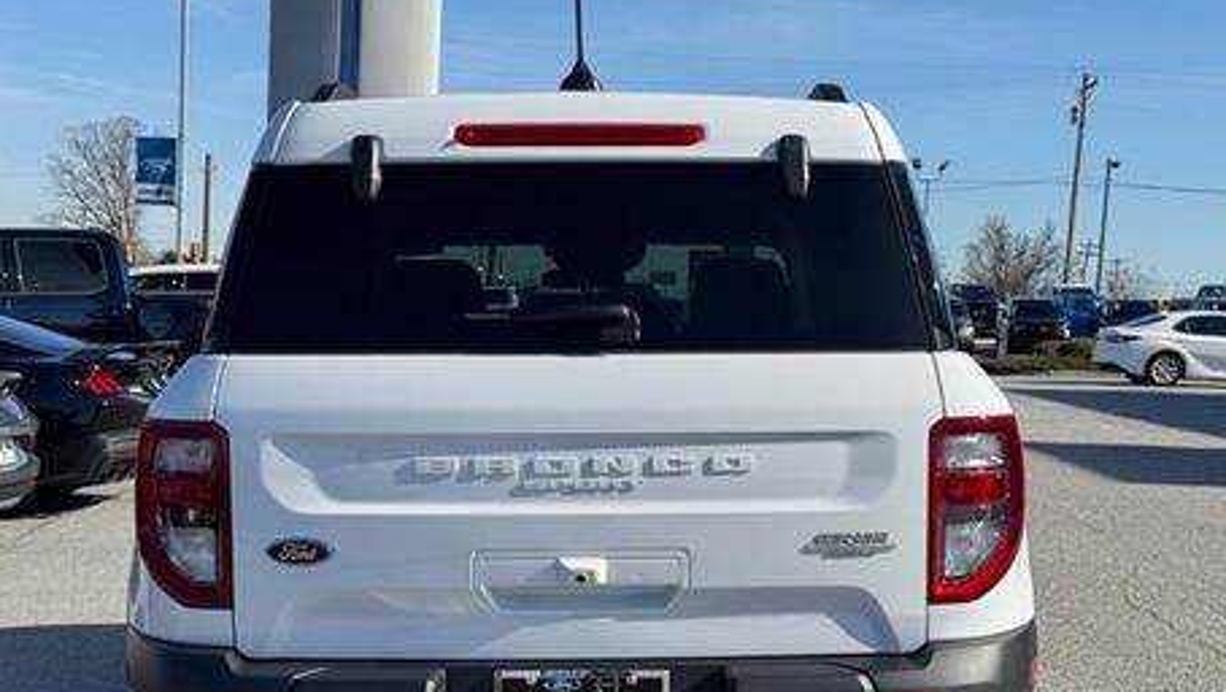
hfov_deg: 36.0
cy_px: 478
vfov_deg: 20.7
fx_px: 1887
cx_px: 632
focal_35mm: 58
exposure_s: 1/5376
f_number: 1.78
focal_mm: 6.76
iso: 64
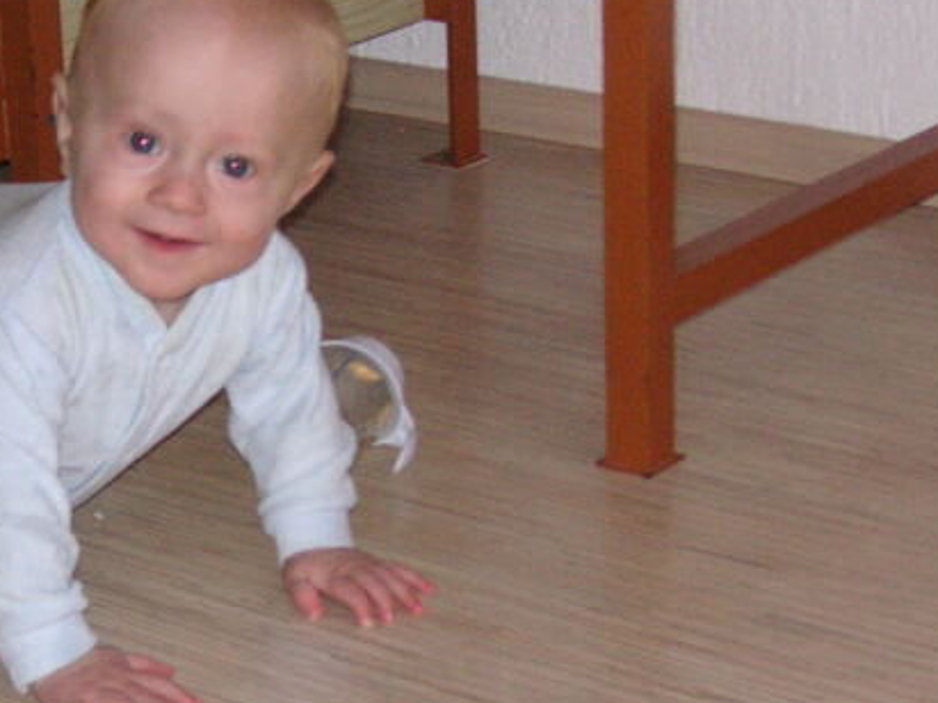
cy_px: 379
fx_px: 3061
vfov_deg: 13.1
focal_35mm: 113
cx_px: 203
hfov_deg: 17.3
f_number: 3.7
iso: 160
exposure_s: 1/60
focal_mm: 9.6
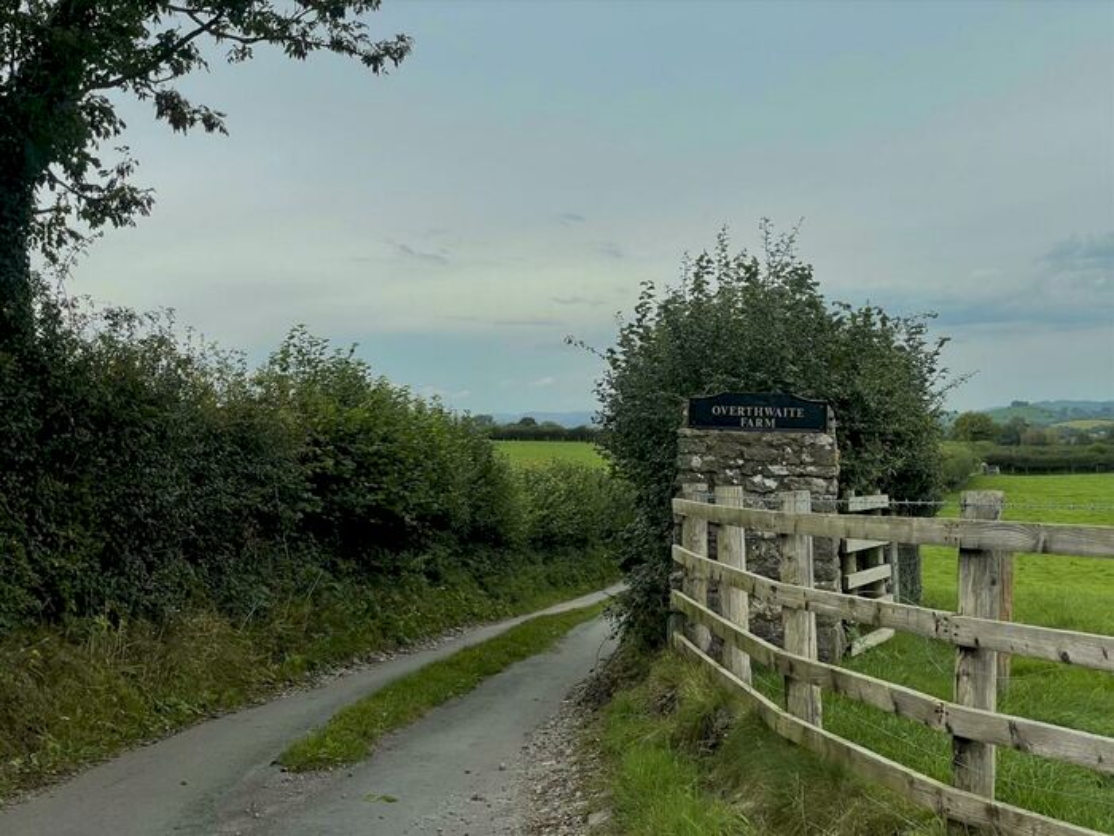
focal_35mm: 52
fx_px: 1673
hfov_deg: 36.8
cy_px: 418
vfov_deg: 28.0
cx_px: 557
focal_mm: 6
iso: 25
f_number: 2
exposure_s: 1/813
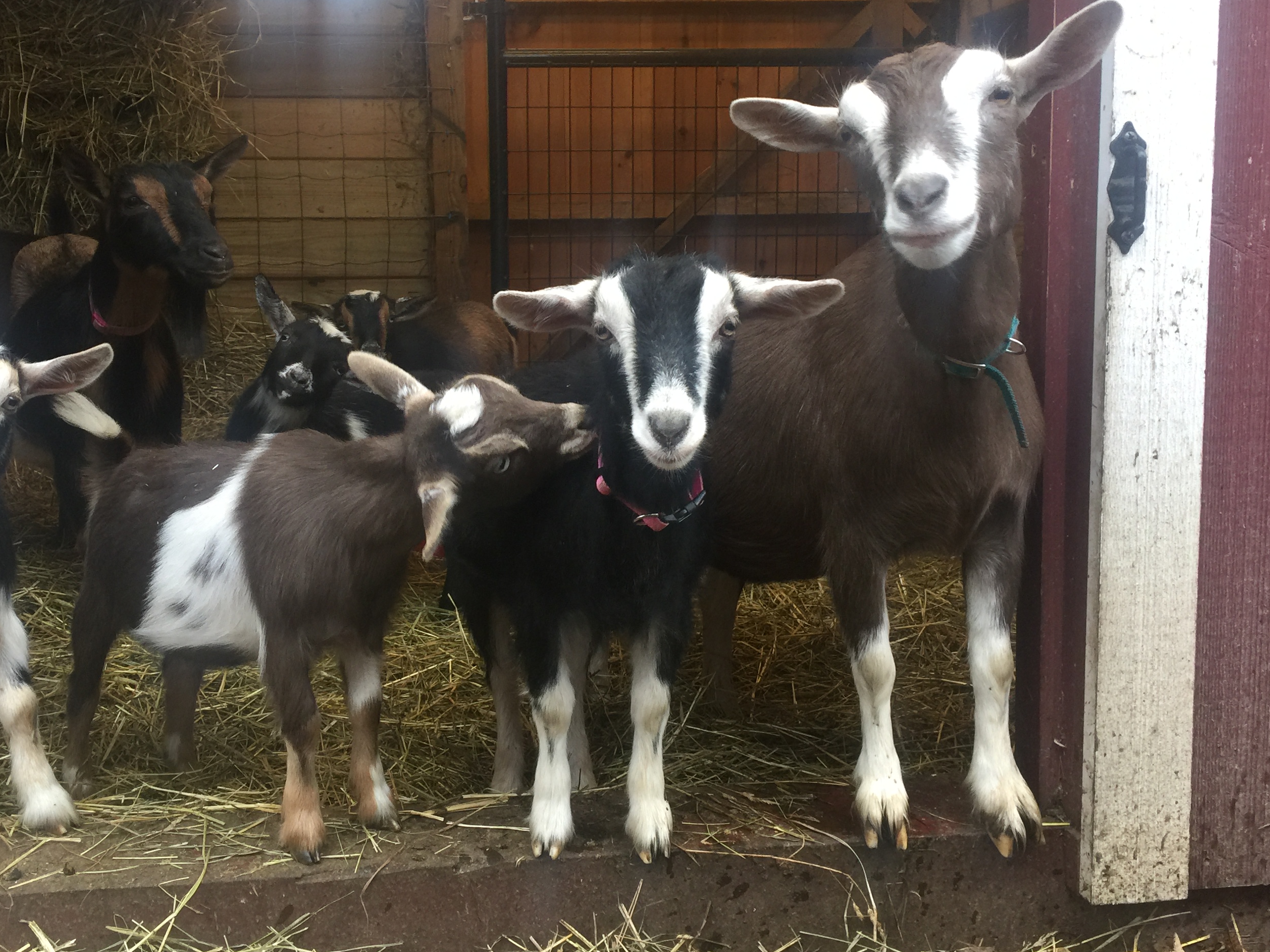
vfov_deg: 37.6
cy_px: 386
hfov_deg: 48.8
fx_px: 1394
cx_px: 537
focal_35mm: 38
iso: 40
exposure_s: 1/30
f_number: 2.2
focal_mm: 4.15
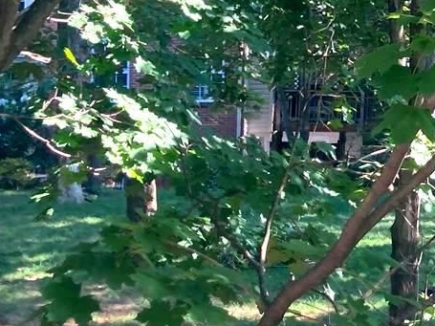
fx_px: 1583
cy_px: 7
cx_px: 814
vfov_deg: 11.6
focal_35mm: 126
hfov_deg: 13.8
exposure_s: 1/121
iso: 25
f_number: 1.8
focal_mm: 3.99
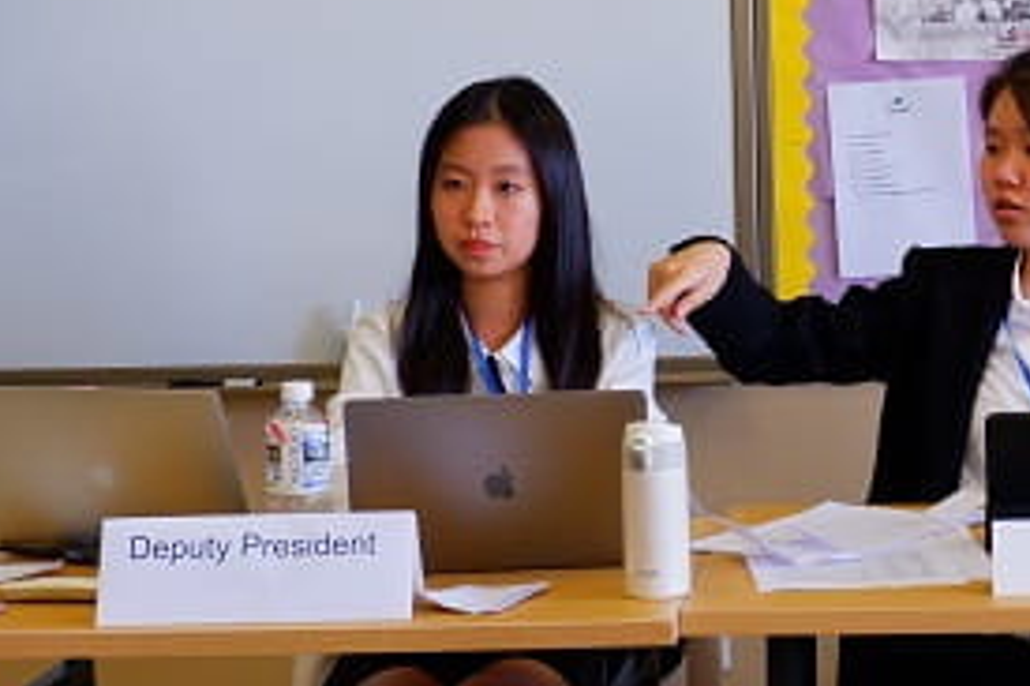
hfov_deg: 18.4
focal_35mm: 107
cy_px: 184
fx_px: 3059
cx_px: 1124
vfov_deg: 12.7
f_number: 4.5
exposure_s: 1/60
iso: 500
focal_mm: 28.8
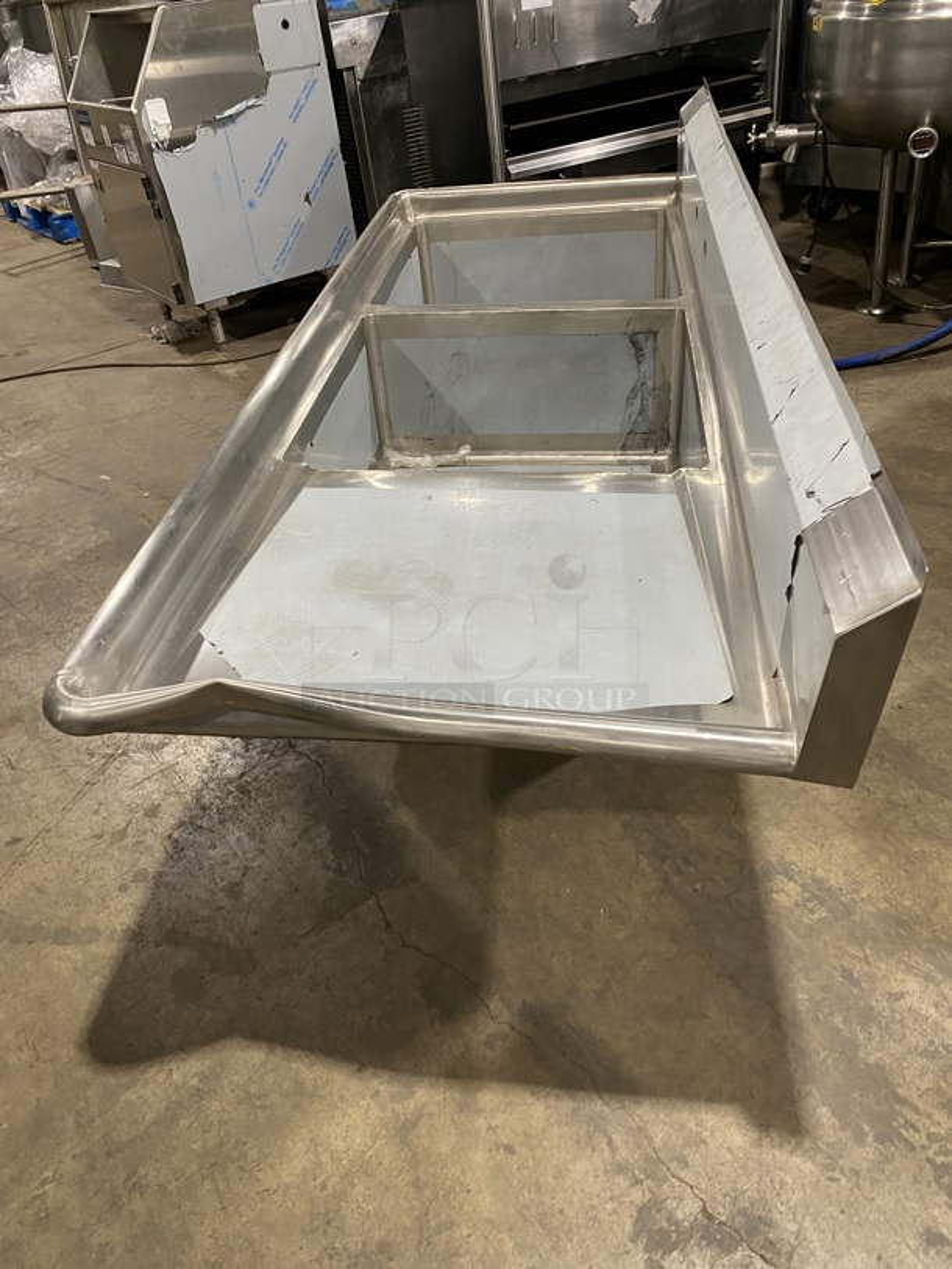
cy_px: 634
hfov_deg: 53.1
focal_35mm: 26
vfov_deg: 67.3
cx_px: 476
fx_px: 953
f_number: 1.8
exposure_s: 1/62
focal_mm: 4.25
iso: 125
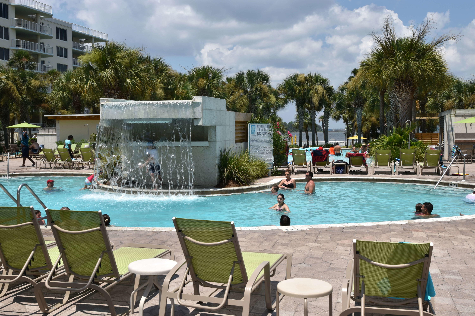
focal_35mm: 36
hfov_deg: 53.1
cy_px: 158
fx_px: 475
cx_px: 238
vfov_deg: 36.9
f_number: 10
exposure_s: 1/200
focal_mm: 24
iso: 100
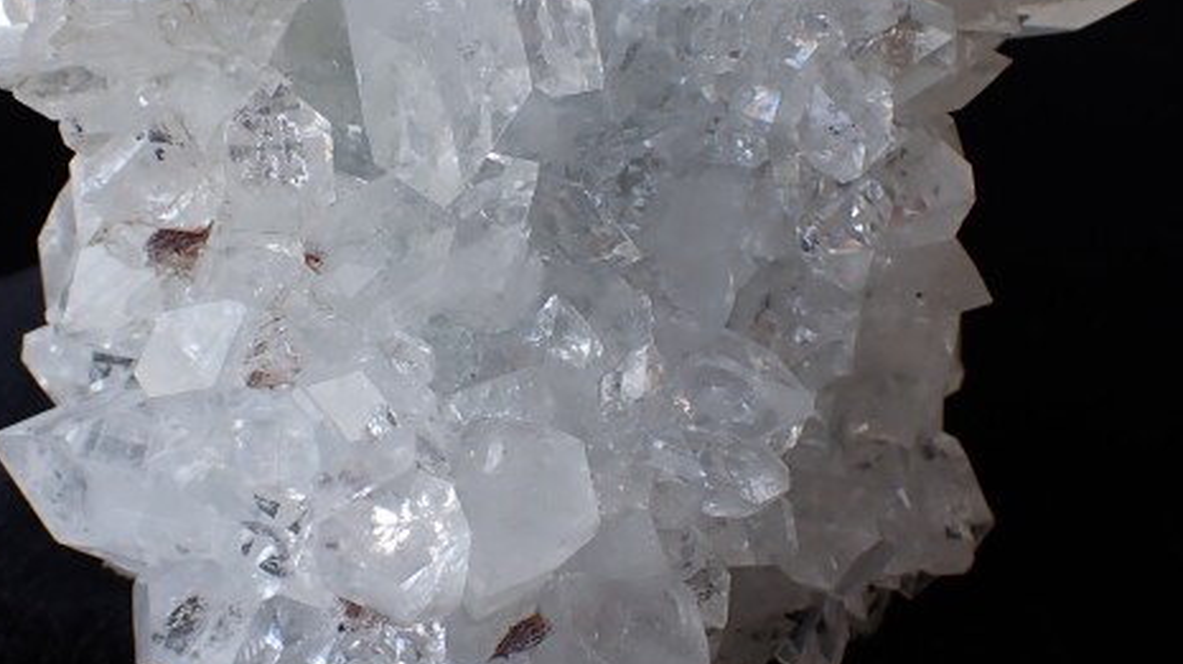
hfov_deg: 45.3
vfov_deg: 26.5
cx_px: 496
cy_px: 287
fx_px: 1411
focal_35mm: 45
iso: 100
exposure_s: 1/200
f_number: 3.2
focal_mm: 5.4
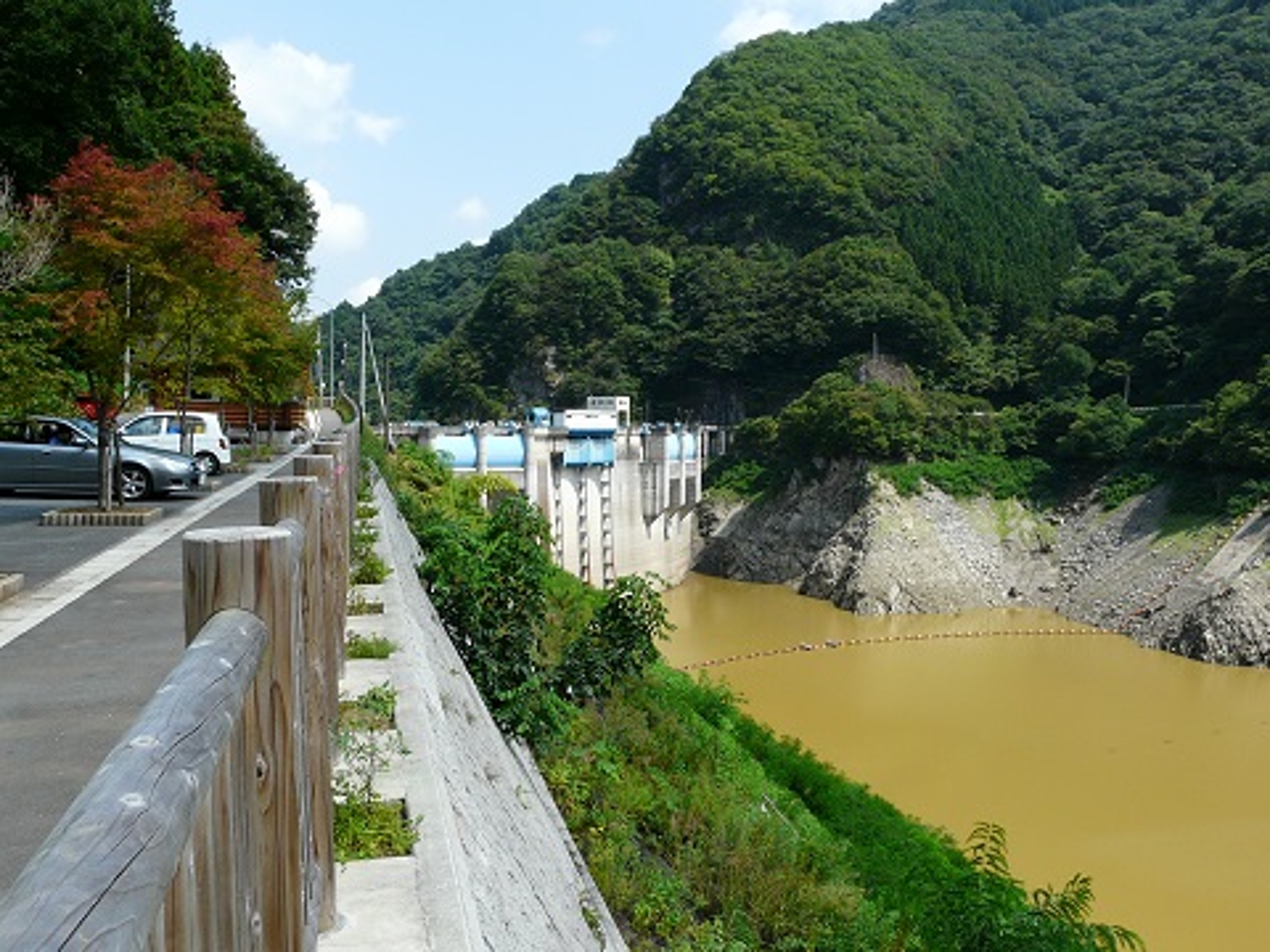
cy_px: 476
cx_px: 635
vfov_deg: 44.2
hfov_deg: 56.8
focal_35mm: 32
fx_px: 1174
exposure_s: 1/250
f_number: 5.6
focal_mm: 4.6
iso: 100
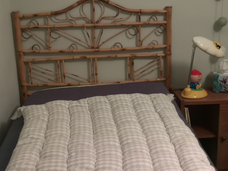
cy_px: 86
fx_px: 356
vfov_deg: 27.0
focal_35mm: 54
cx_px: 114
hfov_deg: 35.5
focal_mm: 5.58
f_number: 4
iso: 1000
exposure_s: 1/16.7
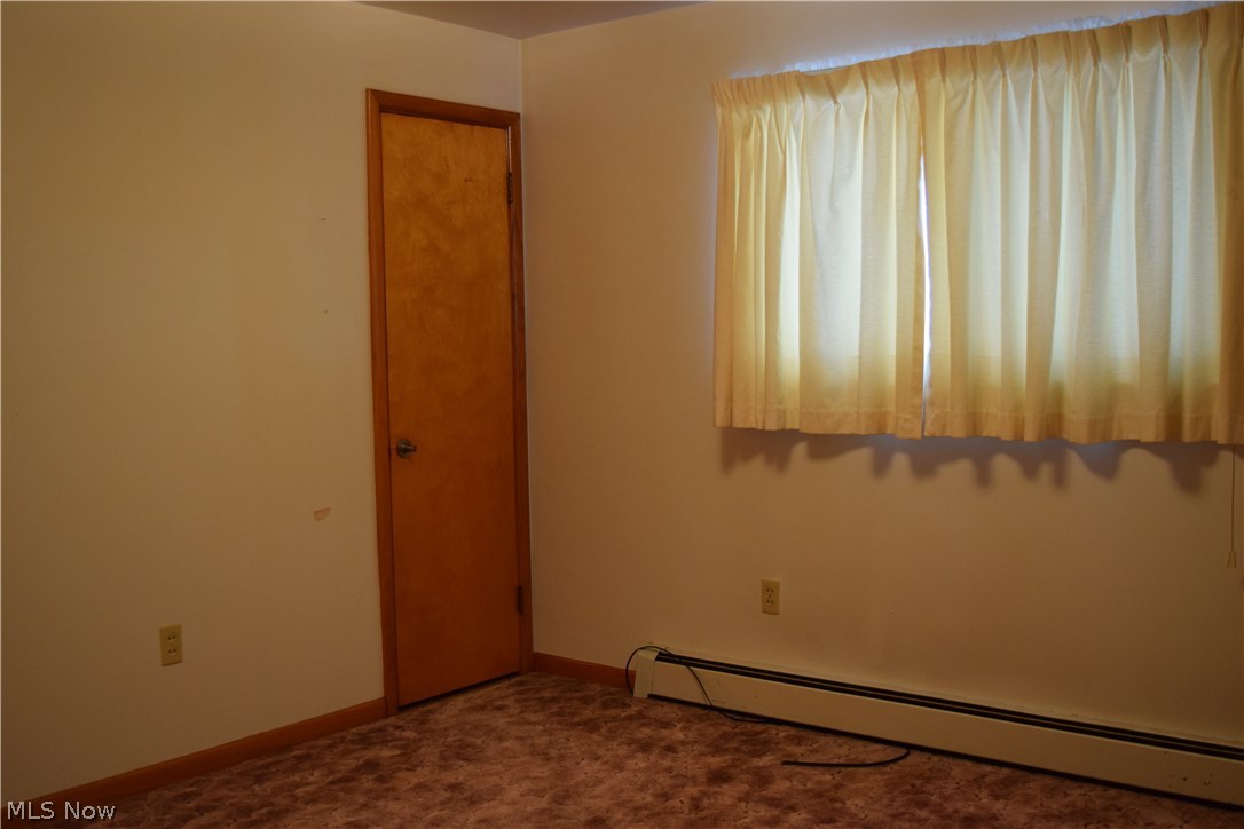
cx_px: 622
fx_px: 1296
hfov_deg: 51.3
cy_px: 414
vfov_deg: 35.5
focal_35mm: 38
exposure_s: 1/60
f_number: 4
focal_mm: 25
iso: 1000
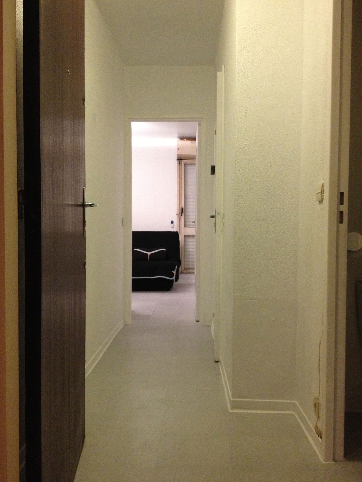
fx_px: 502
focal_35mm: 36
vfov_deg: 51.3
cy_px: 247
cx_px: 182
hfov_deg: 39.7
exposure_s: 1/20
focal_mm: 4.28
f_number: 2.4
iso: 320
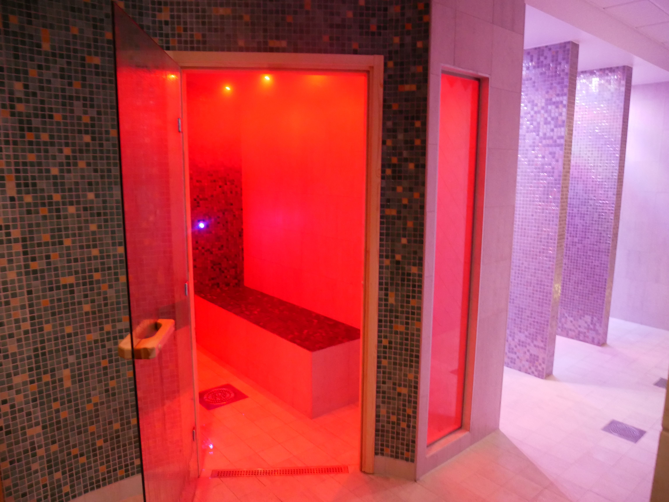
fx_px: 464
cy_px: 251
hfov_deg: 71.6
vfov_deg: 56.9
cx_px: 334
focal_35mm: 24
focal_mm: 12
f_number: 3.5
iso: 3200
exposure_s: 1/15
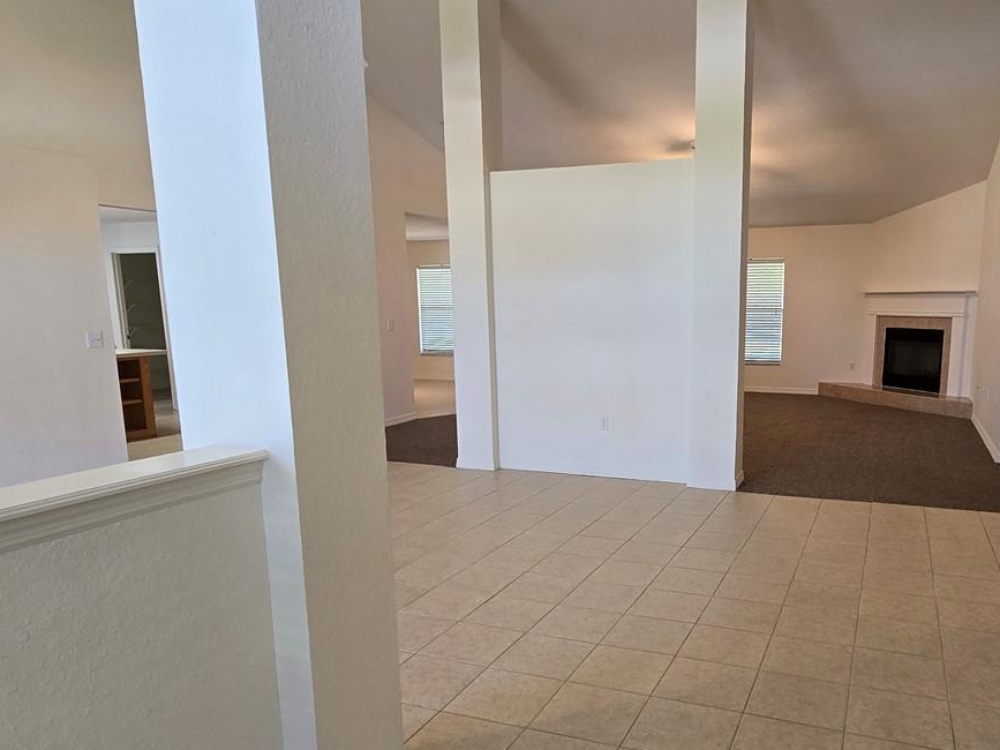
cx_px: 614
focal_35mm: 24
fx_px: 693
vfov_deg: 56.4
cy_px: 449
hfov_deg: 70.6
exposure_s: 1/60
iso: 125
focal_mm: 2.2
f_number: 2.2
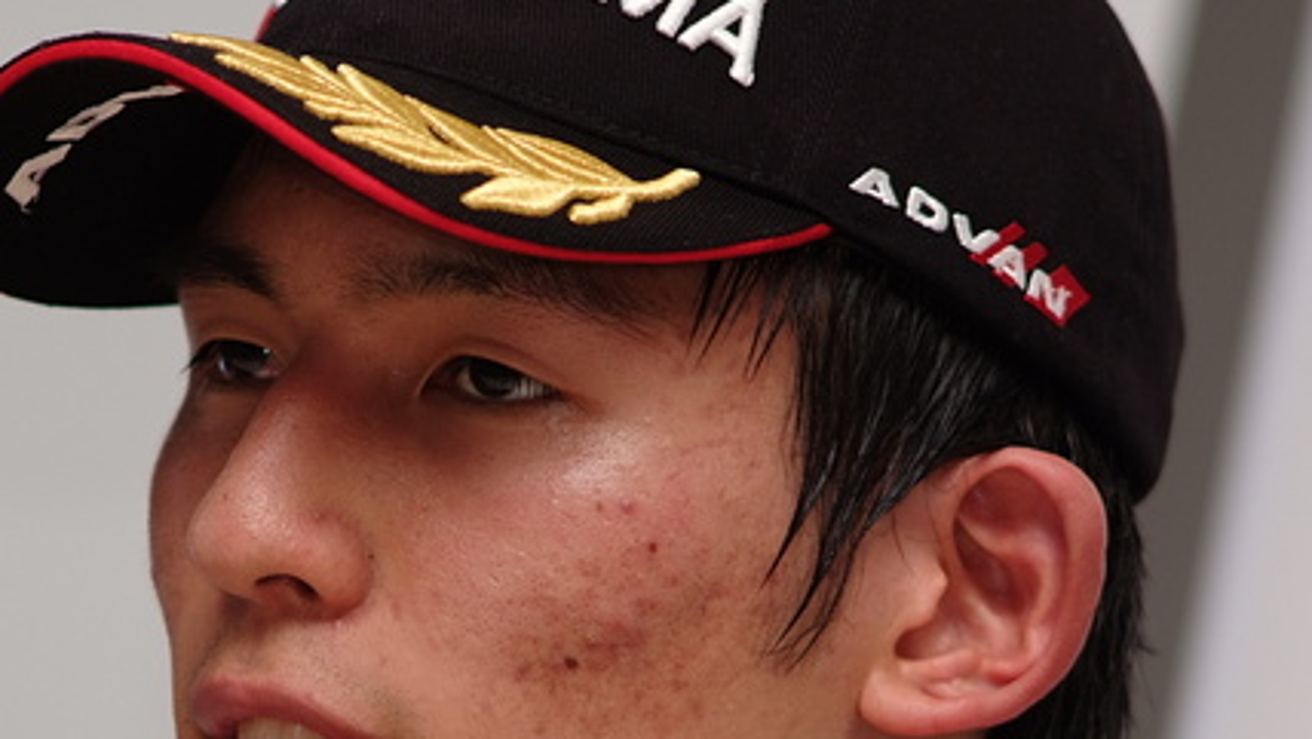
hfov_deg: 4.5
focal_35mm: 476
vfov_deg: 2.6
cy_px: 518
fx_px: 16564
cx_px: 417
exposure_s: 1/250
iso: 200
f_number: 2.8
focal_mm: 180
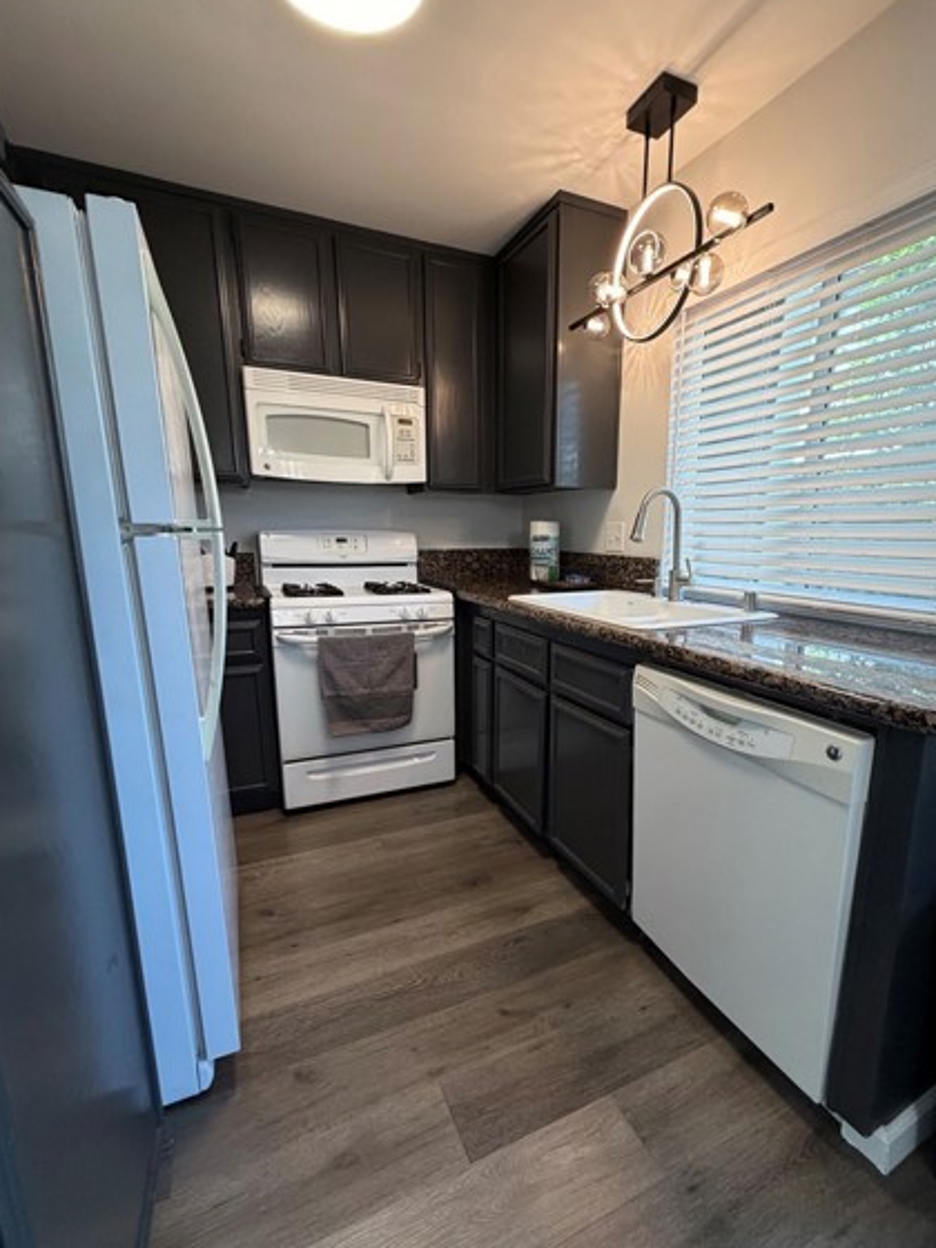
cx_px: 513
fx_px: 577
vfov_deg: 94.4
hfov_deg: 77.9
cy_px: 660
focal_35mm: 16
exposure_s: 1/120
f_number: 2.2
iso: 250
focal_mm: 2.22
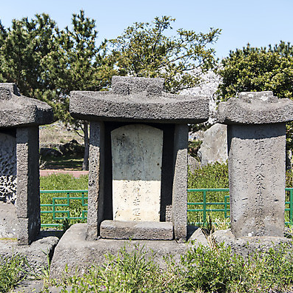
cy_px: 146
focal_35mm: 45
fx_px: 431
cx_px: 138
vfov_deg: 37.6
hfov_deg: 37.5
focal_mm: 35
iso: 250
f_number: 4.5
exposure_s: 1/640
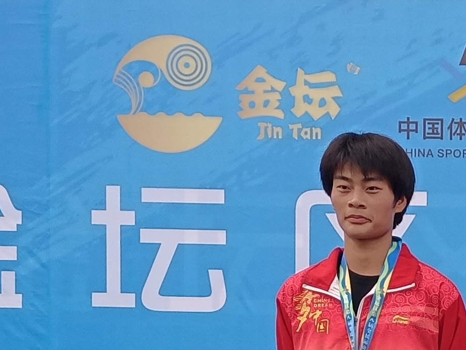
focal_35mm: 115
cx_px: 673
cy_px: 520
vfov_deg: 12.3
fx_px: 1548
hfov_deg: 15.9
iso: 162
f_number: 1.8
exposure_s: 1/900
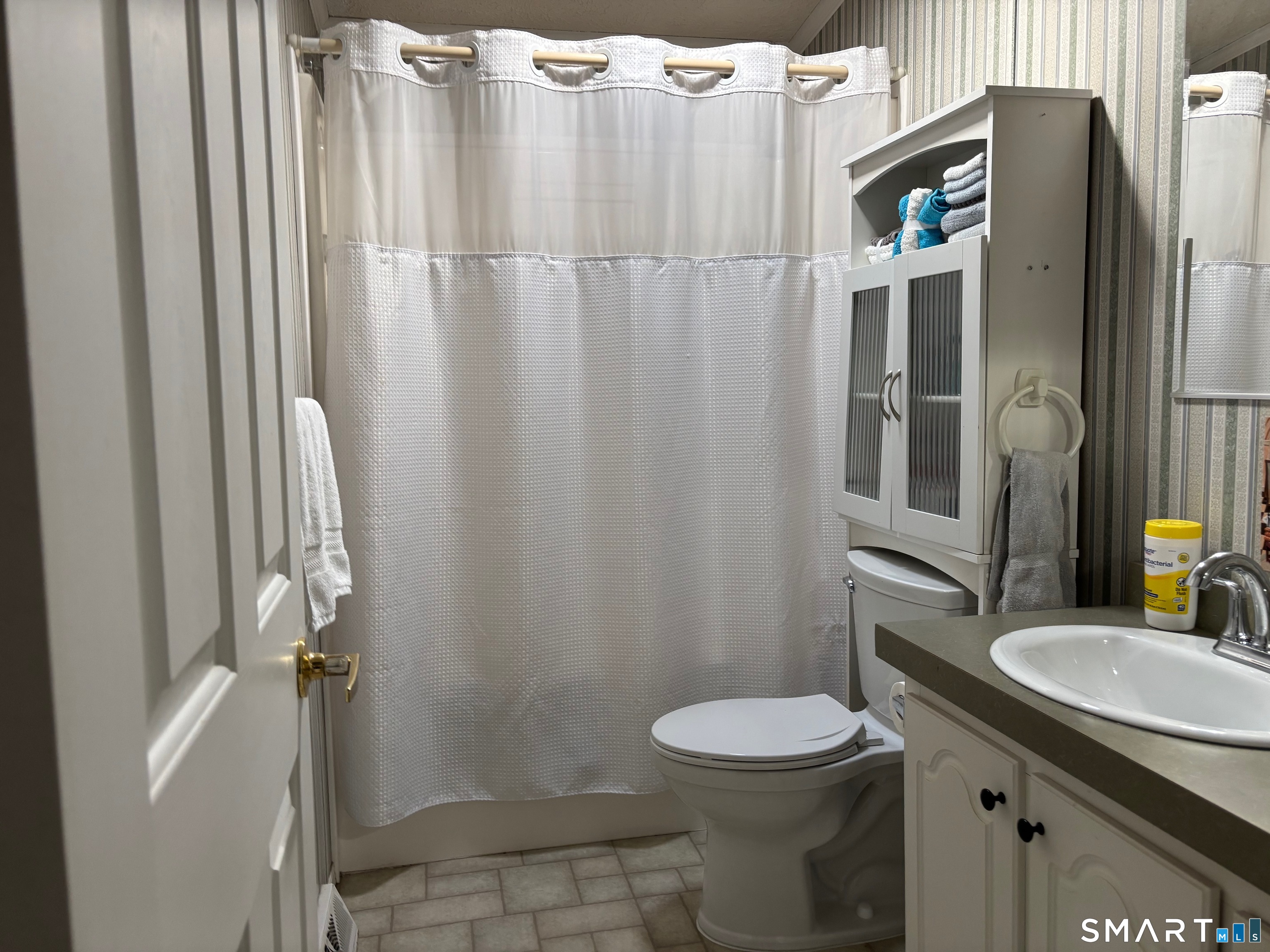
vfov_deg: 53.1
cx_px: 635
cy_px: 476
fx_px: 954
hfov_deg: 67.3
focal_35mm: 26
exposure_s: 1/94
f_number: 1.6
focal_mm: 5.96
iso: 125
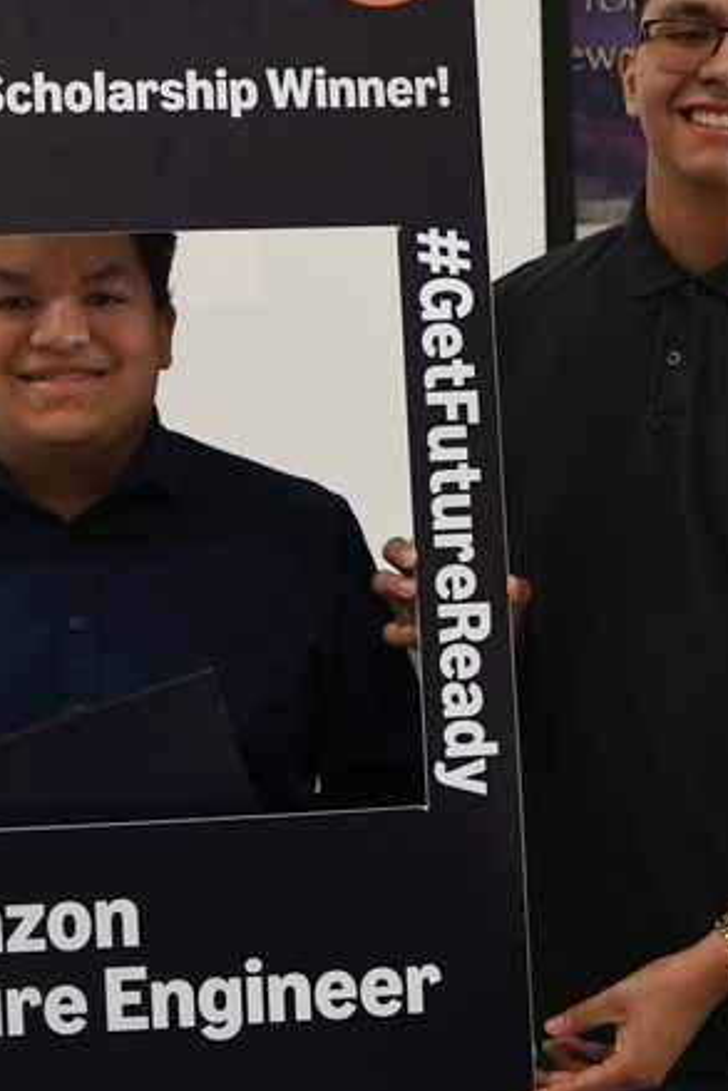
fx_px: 2546
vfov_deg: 24.2
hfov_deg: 16.3
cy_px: 455
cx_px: 322
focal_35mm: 84
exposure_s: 1/100
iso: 2500
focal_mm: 24
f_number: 5.6
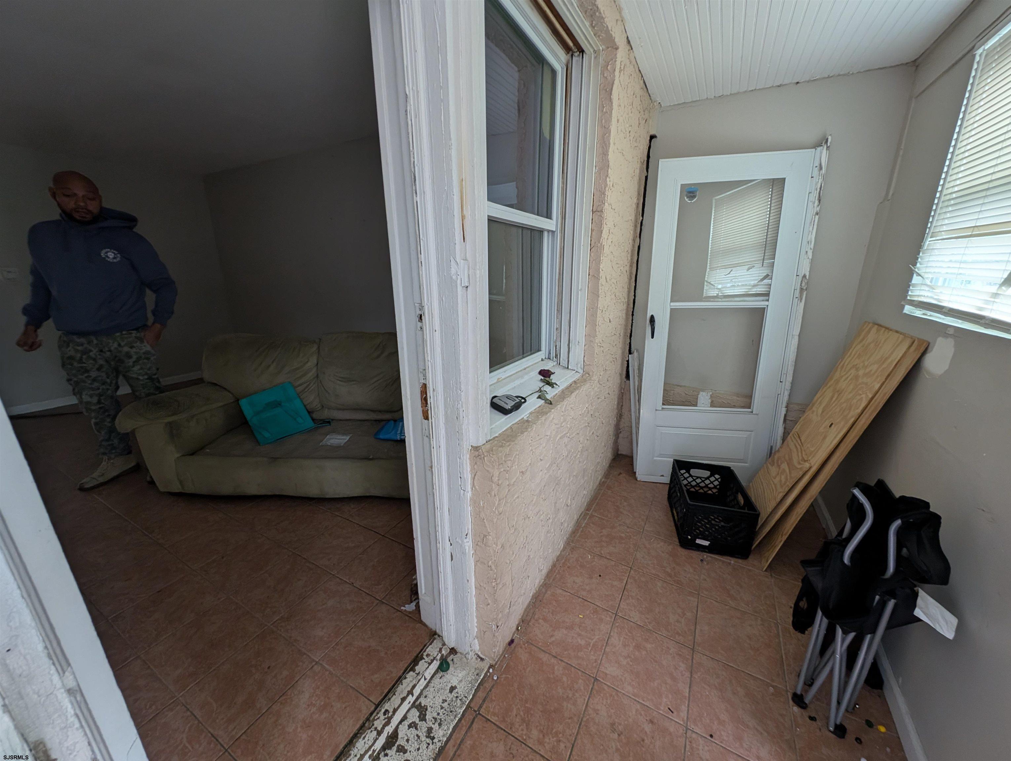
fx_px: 351
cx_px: 506
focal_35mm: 12
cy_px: 380
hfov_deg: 110.5
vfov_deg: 94.6
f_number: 1.95
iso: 127
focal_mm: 2.23
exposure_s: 1/28.8
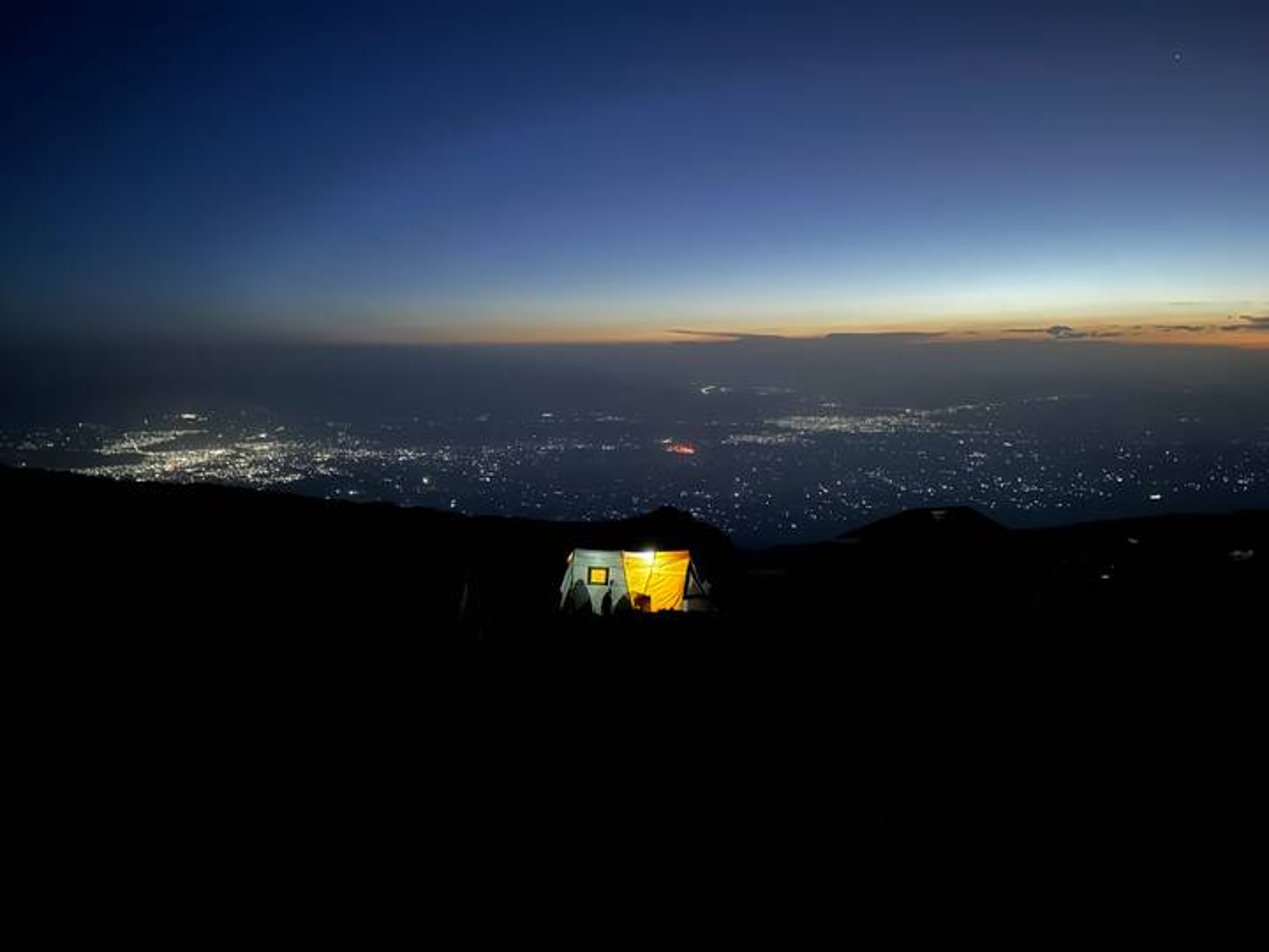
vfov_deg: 56.8
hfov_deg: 71.6
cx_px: 634
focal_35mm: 24
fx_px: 880
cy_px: 476
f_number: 1.78
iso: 2500
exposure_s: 1/2
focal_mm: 6.86
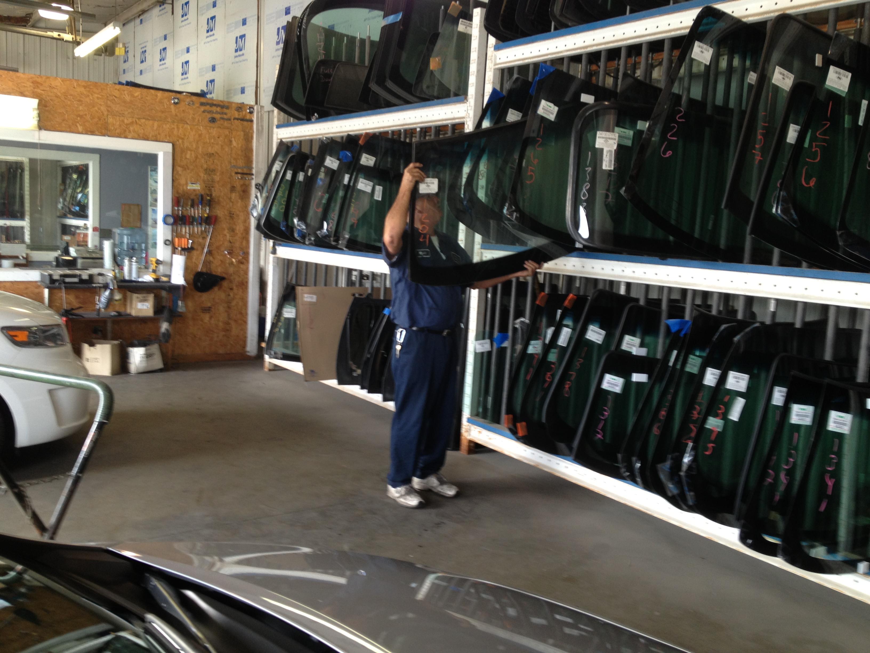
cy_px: 326
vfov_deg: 40.7
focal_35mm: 35
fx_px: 880
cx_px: 435
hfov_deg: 52.6
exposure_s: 1/30
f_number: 2.4
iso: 50
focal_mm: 4.28
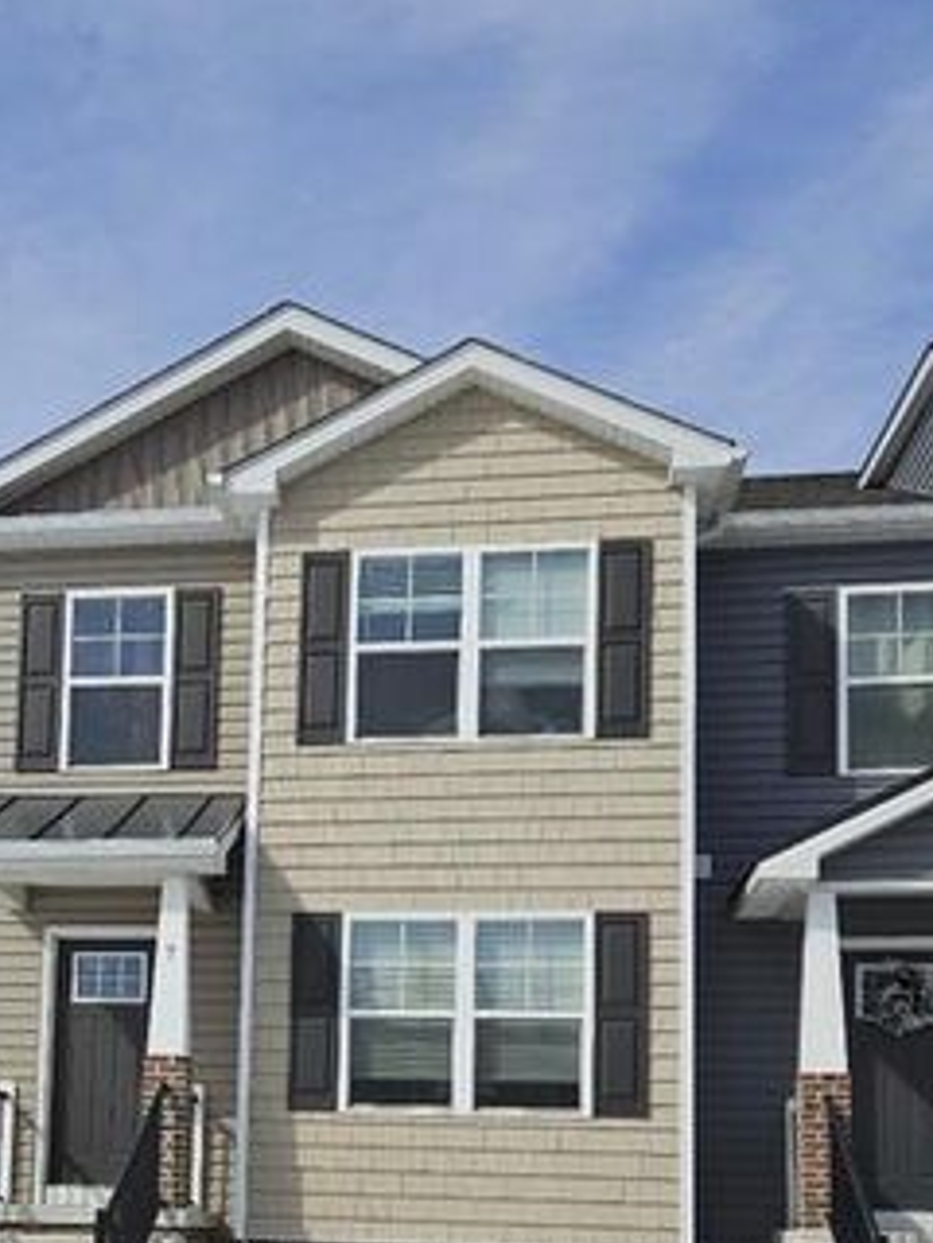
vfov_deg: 37.6
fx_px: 1725
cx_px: 206
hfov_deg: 29.7
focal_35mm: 48
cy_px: 1070
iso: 25
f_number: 1.8
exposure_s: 1/3363
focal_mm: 5.4
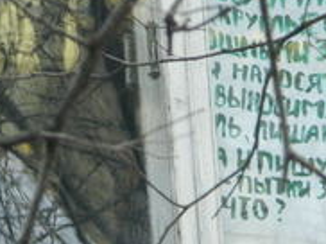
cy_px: 173
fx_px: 6584
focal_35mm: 700
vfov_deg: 2.1
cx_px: 116
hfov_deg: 2.8
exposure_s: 1/320
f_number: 5.4
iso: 400
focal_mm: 39.7
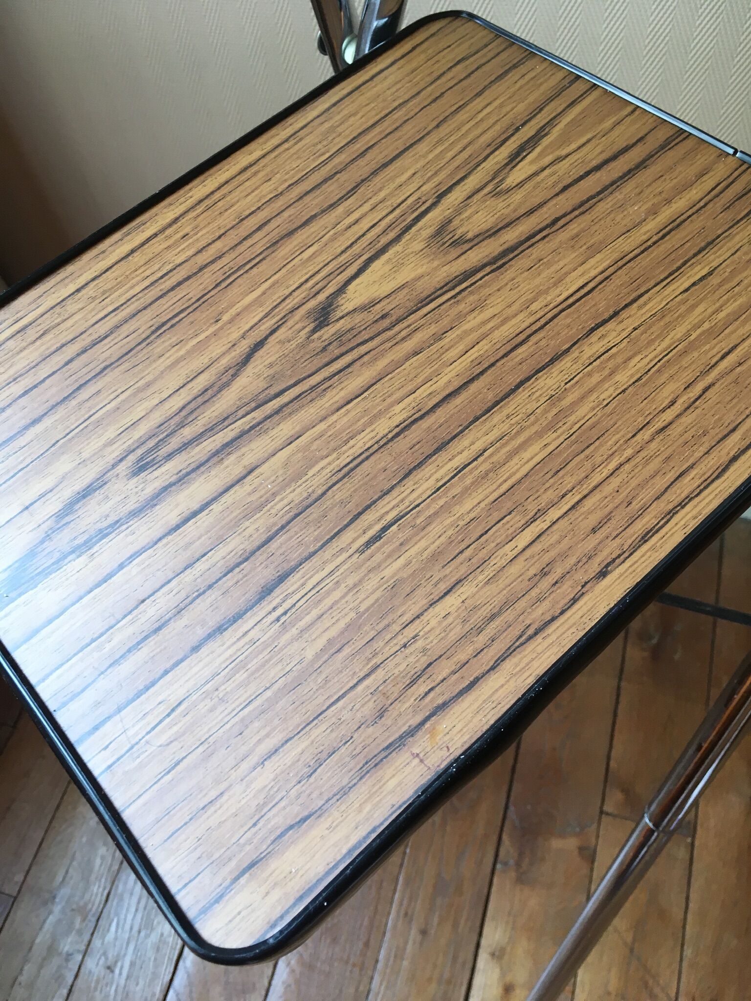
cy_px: 500
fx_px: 839
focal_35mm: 29
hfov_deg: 48.2
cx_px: 376
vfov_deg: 61.7
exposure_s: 1/33
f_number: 2.2
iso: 80
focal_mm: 4.15
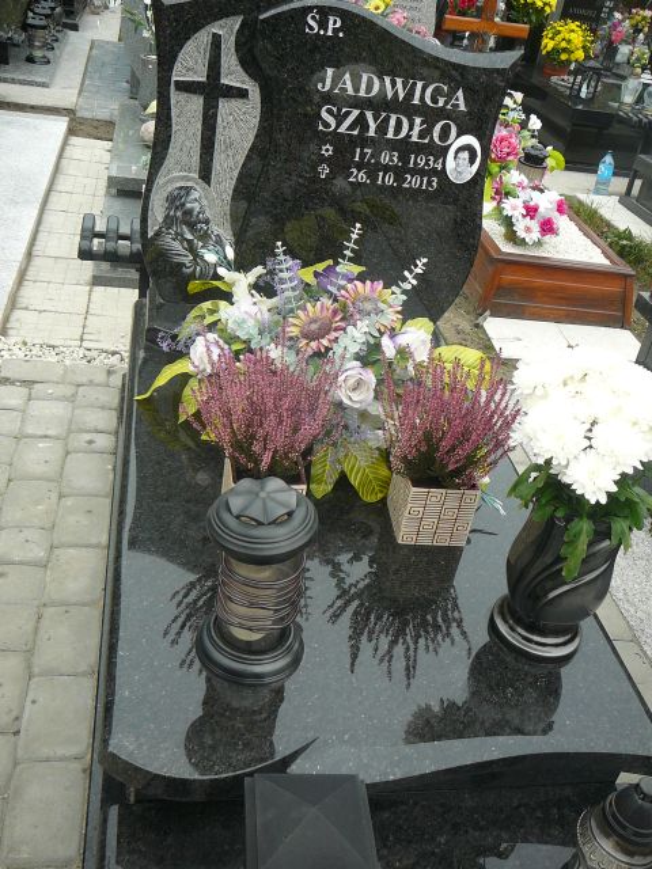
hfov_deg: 40.7
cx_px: 326
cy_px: 434
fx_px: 879
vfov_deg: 52.6
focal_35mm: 35
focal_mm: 5.2
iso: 80
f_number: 2.8
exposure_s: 1/80
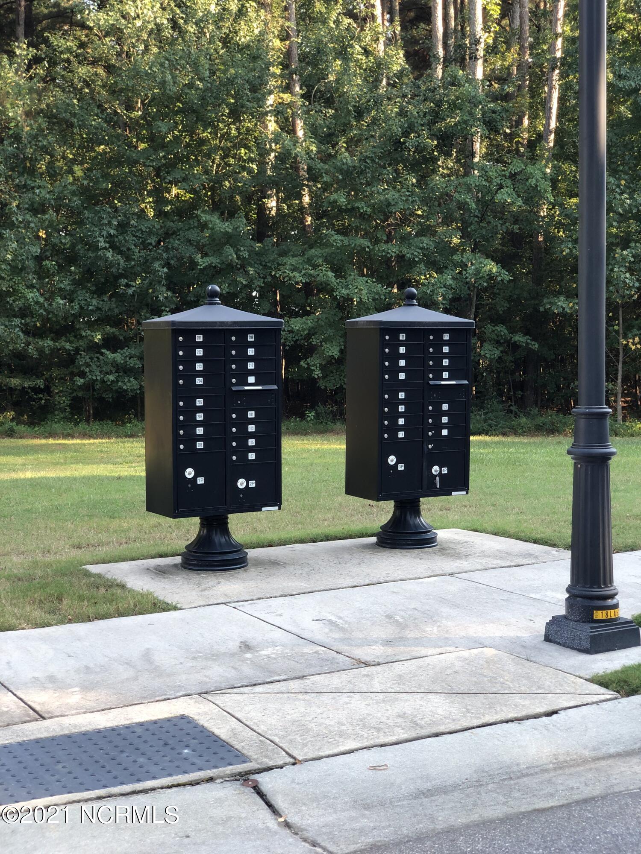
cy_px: 427
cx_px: 320
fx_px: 1284
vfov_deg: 36.8
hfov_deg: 28.0
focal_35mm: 52
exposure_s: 1/60
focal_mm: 6
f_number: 2.4
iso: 16
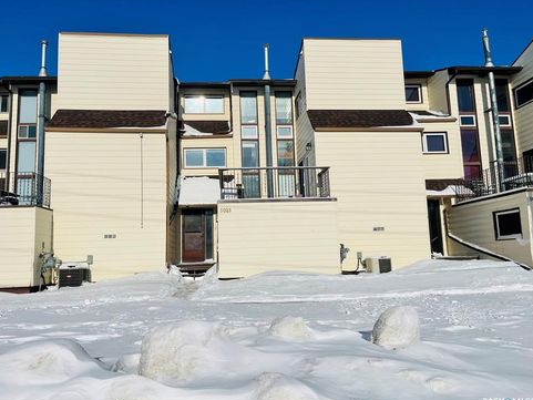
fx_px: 400
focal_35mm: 26
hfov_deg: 67.3
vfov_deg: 53.1
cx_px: 259
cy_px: 198
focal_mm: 5.1
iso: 32
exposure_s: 1/17544
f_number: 1.6
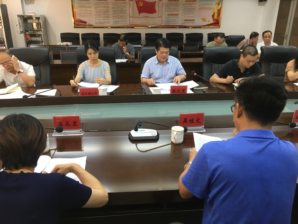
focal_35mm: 29
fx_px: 250
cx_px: 149
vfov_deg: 48.2
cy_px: 112
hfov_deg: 61.7
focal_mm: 4.15
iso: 125
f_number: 2.2
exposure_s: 1/33
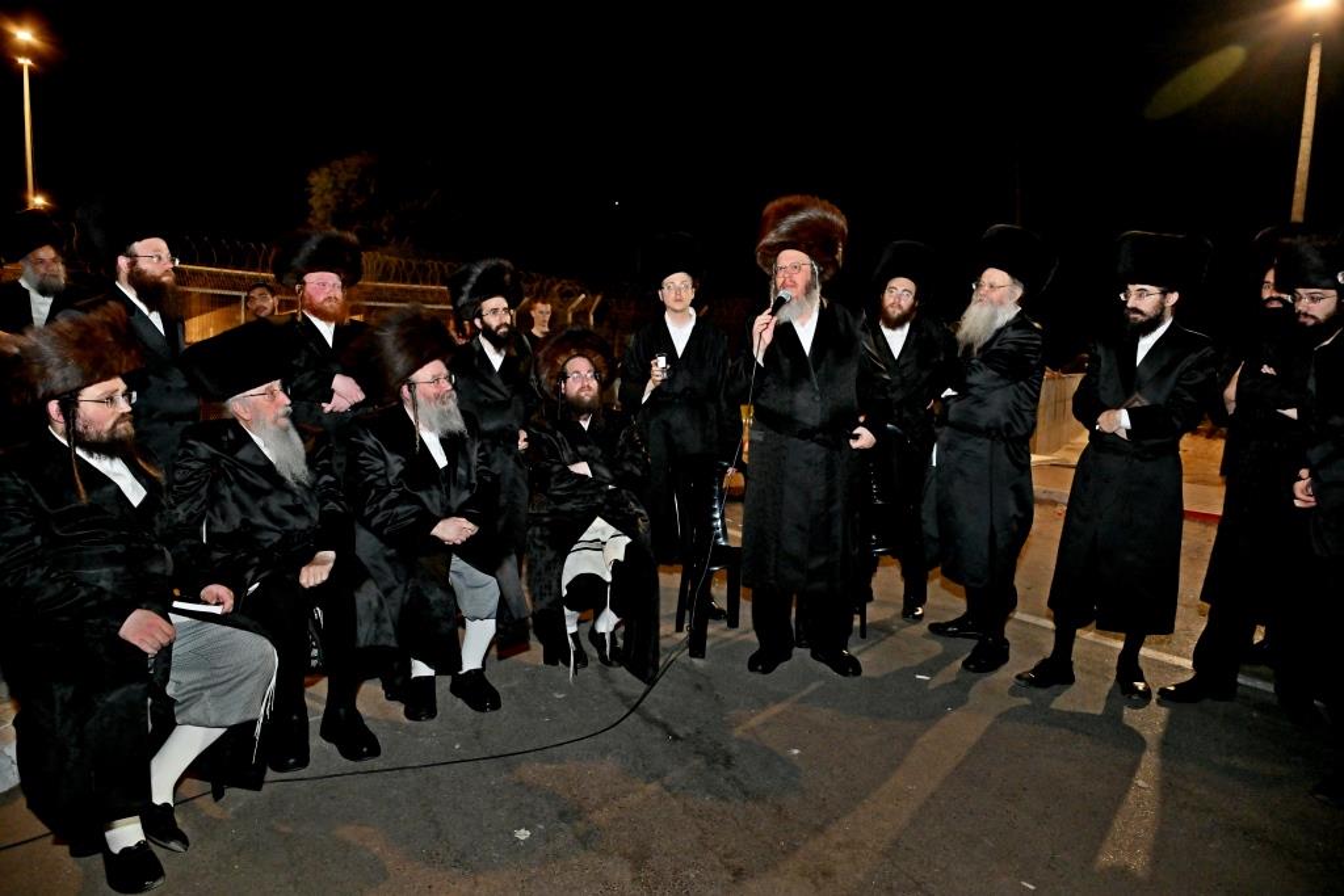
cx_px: 672
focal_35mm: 24
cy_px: 448
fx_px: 896
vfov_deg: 53.1
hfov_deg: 73.7
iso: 2000
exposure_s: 1/160
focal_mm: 24
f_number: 4
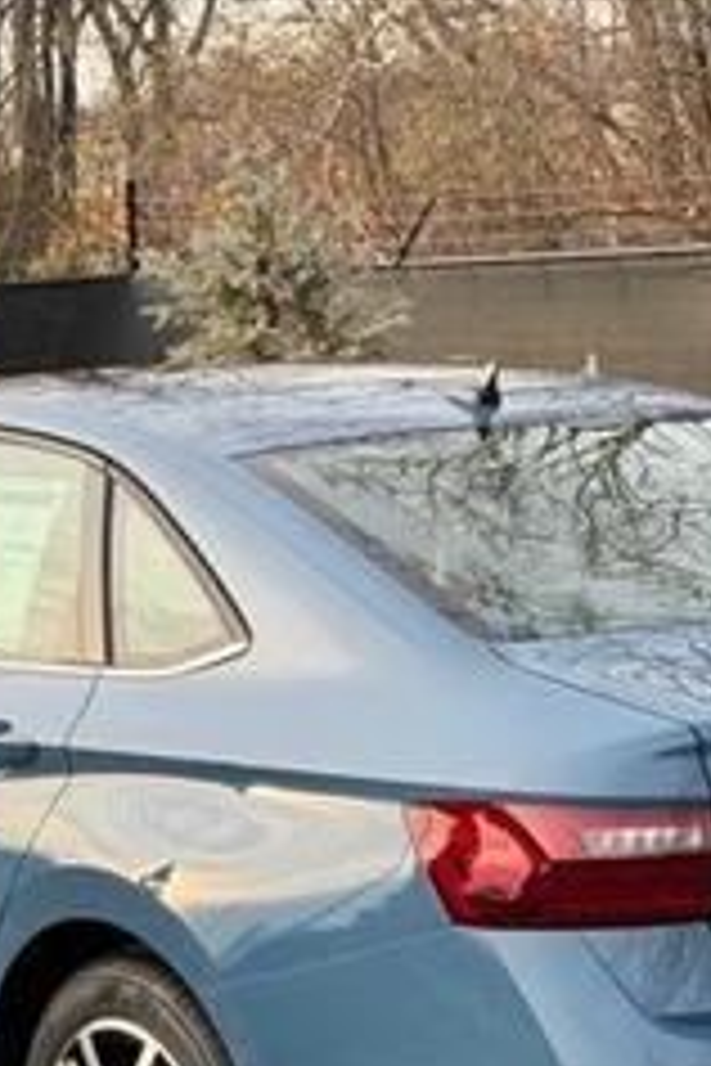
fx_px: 3140
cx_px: 274
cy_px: 846
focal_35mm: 106
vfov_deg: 19.1
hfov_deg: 12.9
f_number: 1.78
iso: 80
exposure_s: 1/442
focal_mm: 6.76
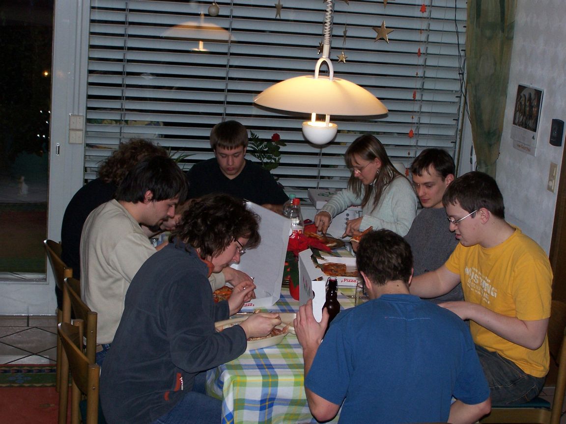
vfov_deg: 21.9
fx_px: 1096
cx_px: 283
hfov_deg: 29.0
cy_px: 212
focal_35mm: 67
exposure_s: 1/80
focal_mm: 11.1
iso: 140
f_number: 3.2
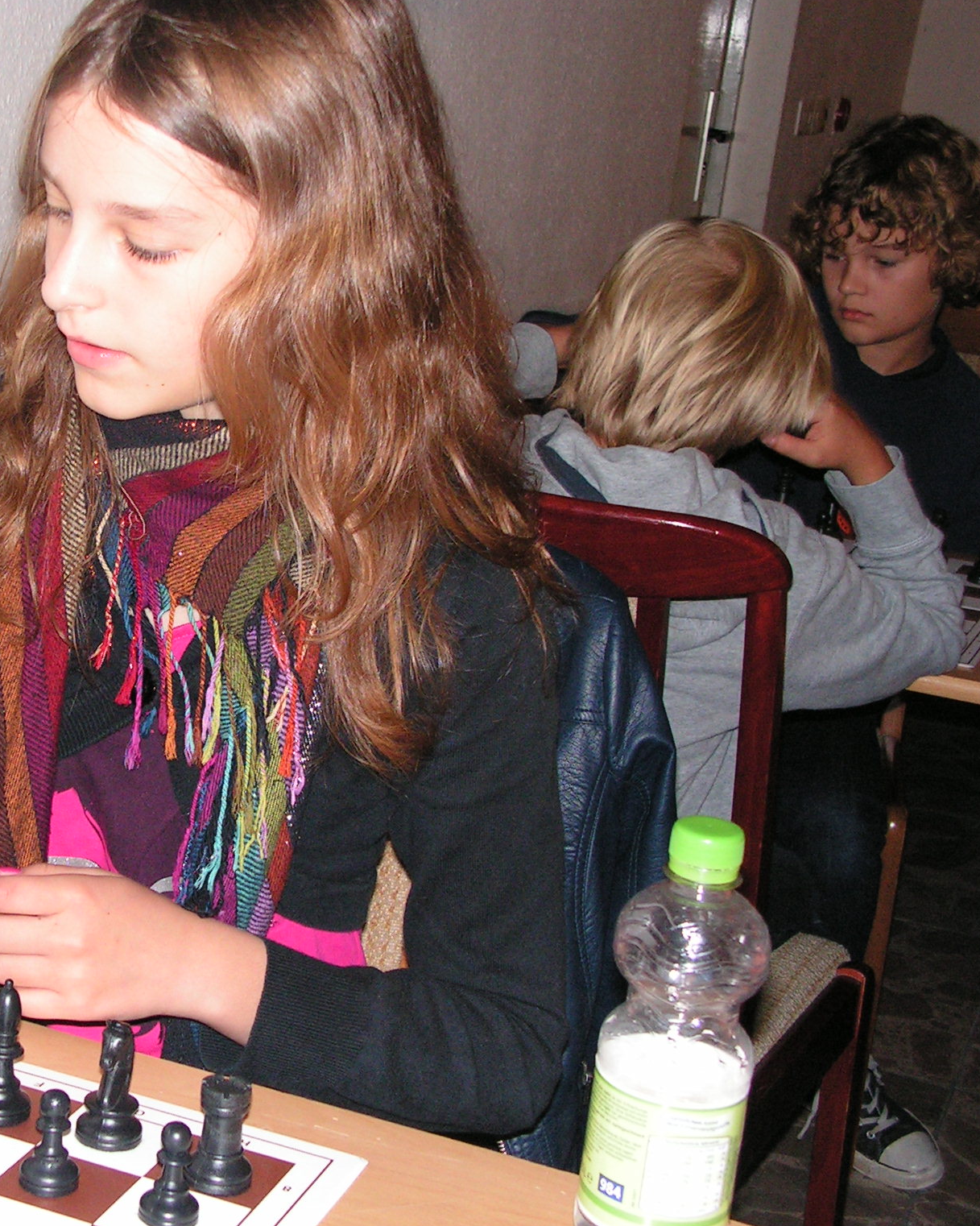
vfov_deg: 28.3
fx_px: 2430
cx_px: 177
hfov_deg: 22.5
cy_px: 609
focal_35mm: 67
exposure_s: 1/60
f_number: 3.2
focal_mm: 8.6
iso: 200
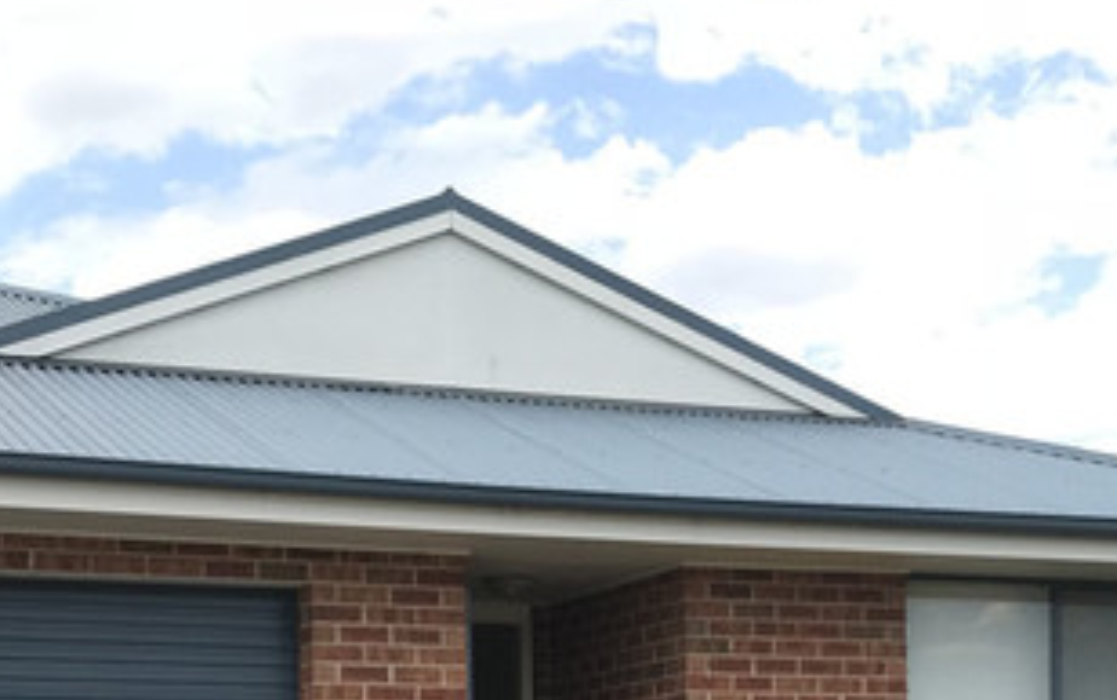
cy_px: 918
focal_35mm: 77
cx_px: 591
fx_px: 2346
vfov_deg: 16.1
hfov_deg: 26.8
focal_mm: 3.99
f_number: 1.8
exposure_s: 1/1153
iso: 20
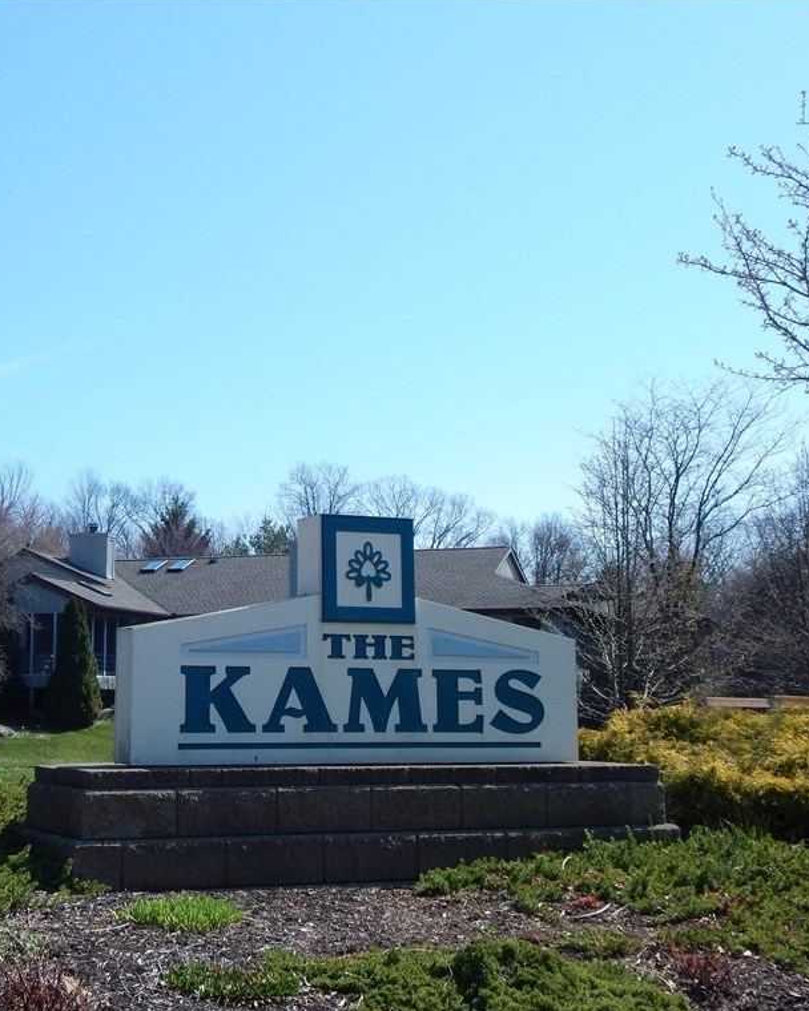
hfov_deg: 29.9
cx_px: 221
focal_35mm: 50
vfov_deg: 37.3
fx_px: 1496
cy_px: 506
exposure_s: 1/1500
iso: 125
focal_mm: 6.8
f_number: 3.4
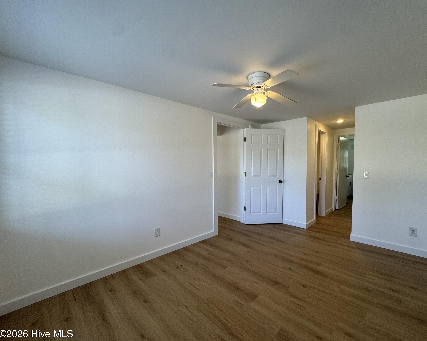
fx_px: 190
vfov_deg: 84.0
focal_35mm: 15
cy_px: 174
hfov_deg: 96.5
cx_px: 232
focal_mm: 2.22
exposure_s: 1/120
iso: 100
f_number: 2.2
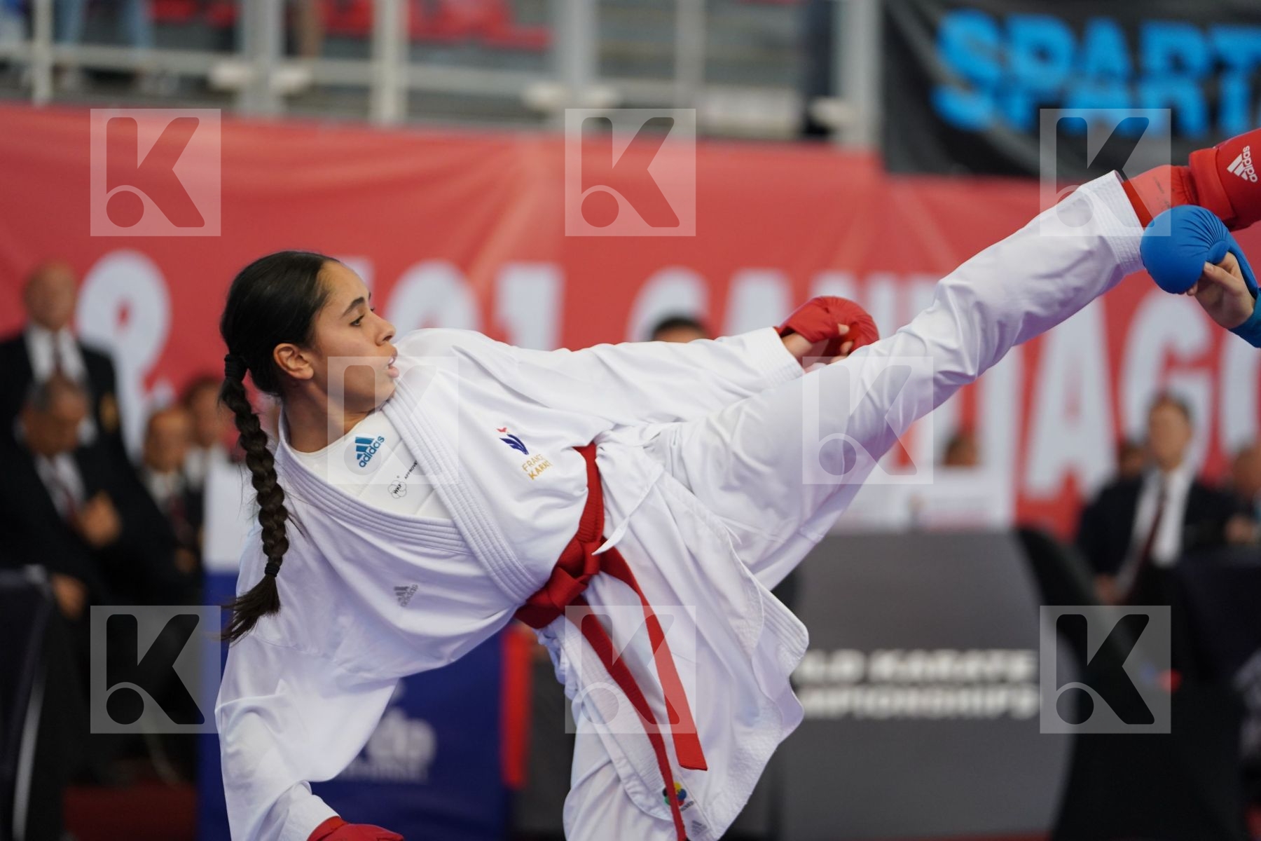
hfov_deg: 12.9
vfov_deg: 8.6
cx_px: 630
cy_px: 420
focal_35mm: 159
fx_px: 5569
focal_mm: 159
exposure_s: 1/1000
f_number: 2.8
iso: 2000
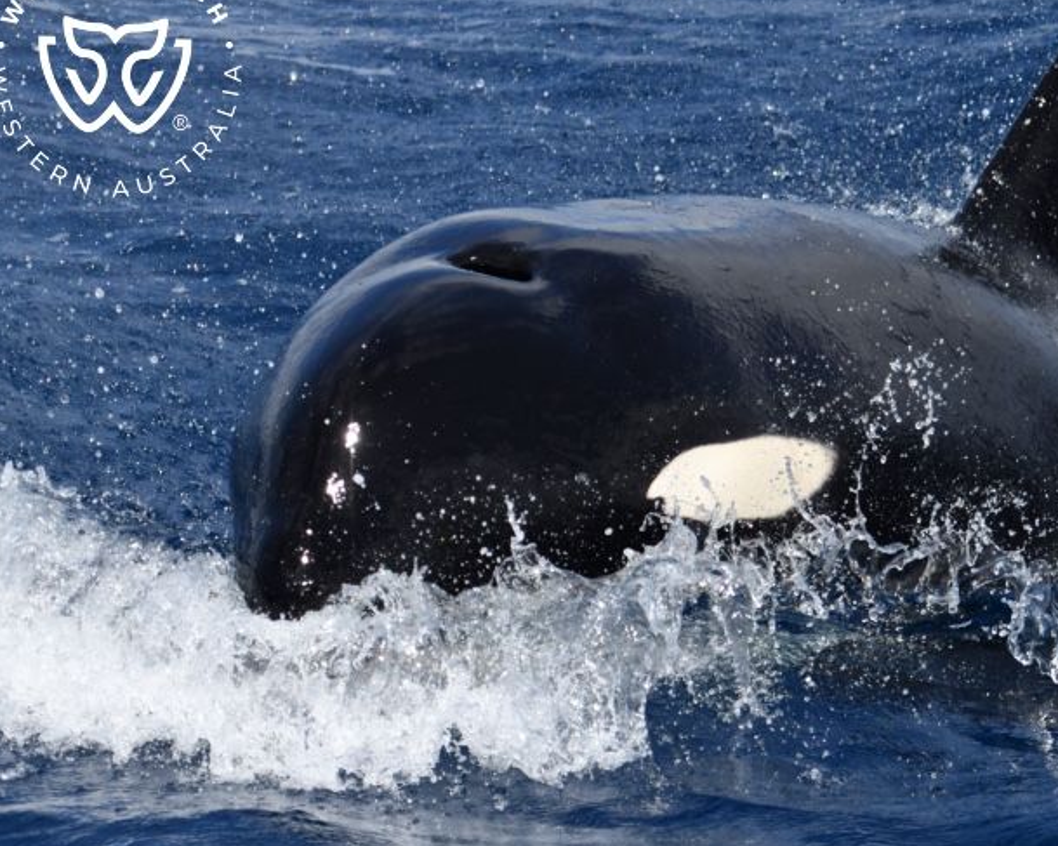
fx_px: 11584
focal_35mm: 370
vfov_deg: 4.2
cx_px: 681
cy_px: 399
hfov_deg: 5.2
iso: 1000
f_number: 5.6
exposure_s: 1/8000
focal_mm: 300
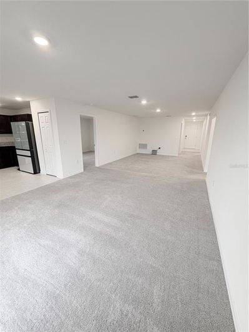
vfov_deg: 102.1
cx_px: 124
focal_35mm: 14
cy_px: 166
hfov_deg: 85.7
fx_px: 134
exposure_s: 1/60
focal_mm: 2.22
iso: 160
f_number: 2.2
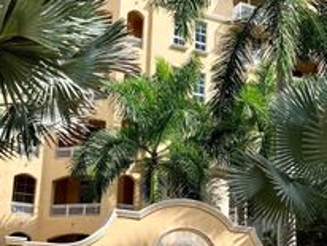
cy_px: 204
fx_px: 596
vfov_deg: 22.9
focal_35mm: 63
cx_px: 195
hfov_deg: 30.6
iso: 25
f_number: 1.8
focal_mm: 4.25
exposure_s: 1/1916
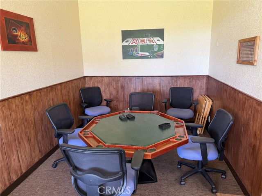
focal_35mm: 24
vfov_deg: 56.8
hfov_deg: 71.6
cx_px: 131
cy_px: 98
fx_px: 182
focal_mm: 6.76
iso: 160
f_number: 1.78
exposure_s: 1/60
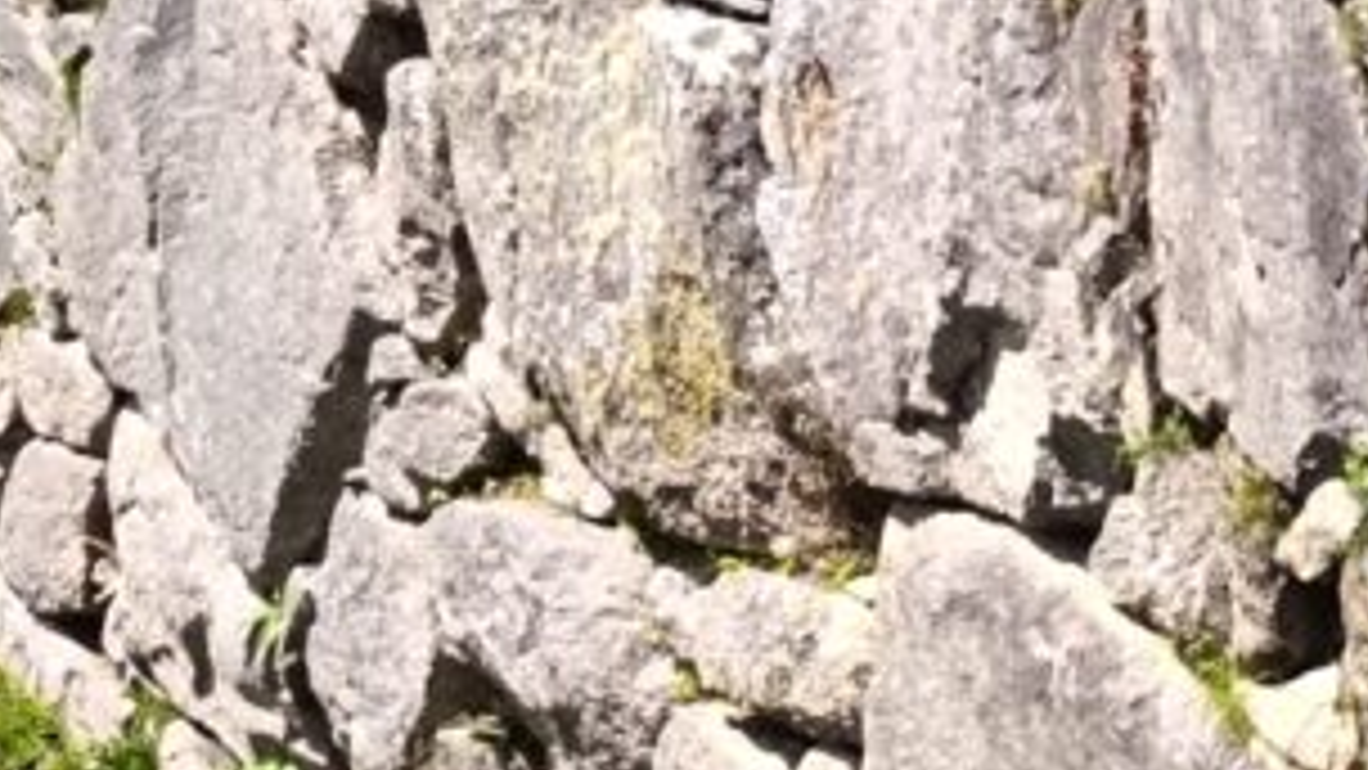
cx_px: -81
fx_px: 4317
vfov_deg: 8.6
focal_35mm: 119
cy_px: -1468
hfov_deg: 17.5
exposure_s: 1/360
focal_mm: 6.14
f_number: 1.6
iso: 50
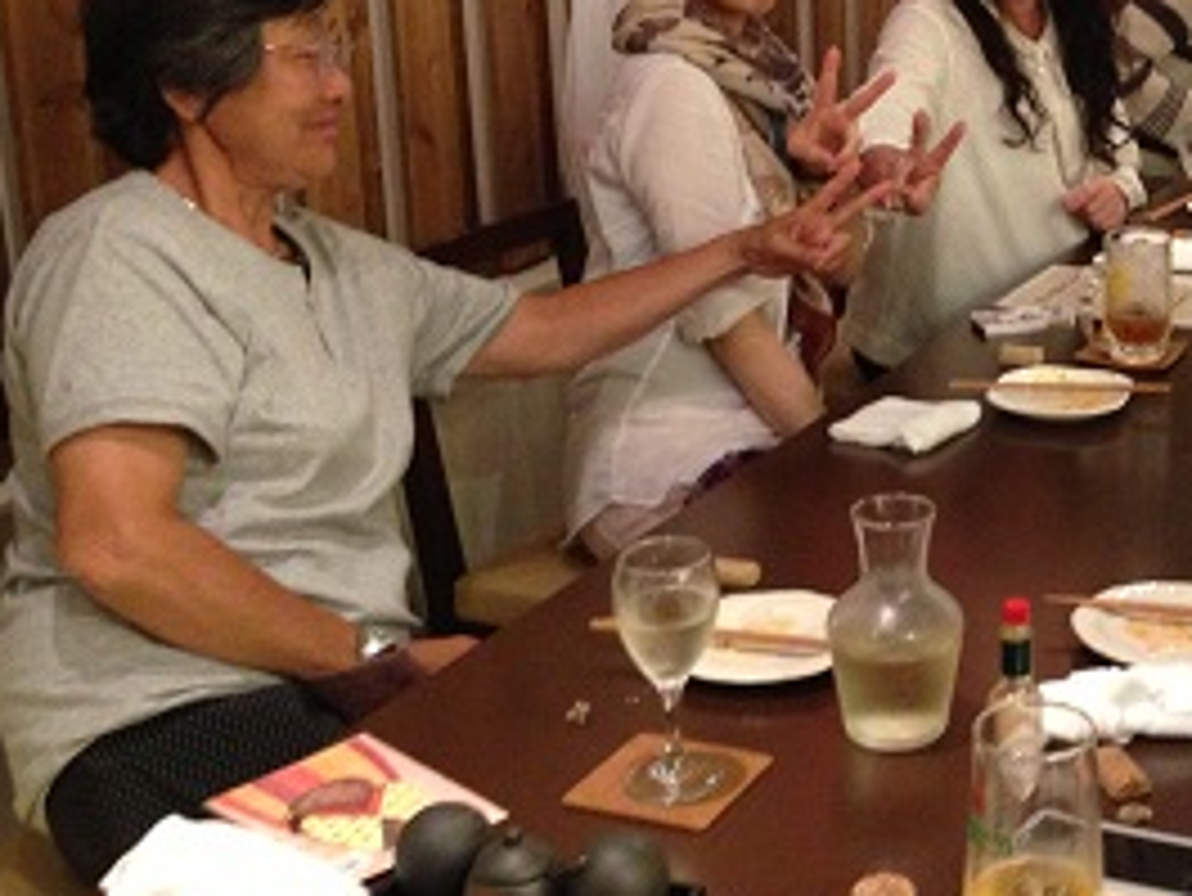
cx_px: 1053
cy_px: 275
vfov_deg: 23.9
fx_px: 2101
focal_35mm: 61
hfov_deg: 30.4
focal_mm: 4.13
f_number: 2.4
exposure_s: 1/20
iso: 320
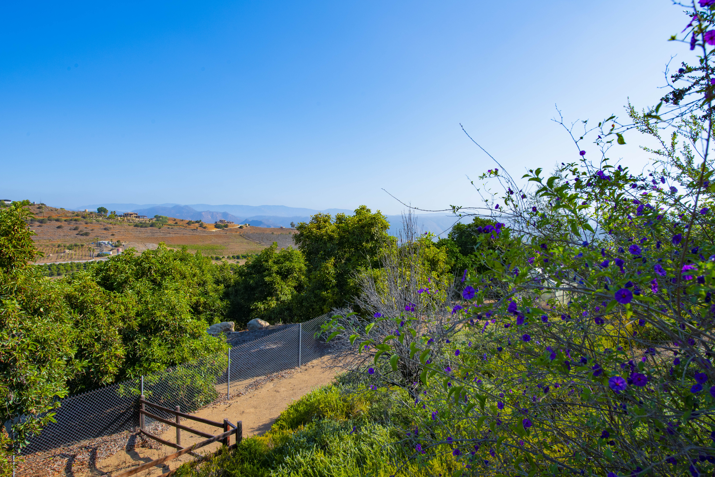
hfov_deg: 78.6
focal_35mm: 22
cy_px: 238
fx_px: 437
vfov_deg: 57.3
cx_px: 358
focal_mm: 22
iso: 320
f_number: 11
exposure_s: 1/250
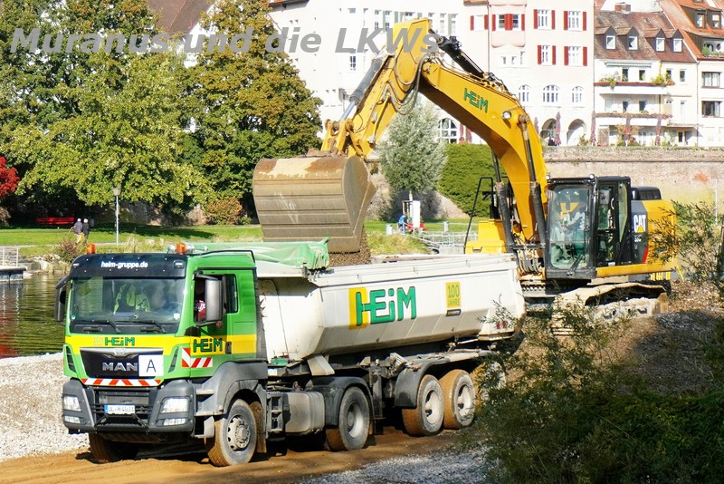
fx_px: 1509
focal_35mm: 75
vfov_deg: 18.2
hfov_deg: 27.0
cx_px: 362
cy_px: 242
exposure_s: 1/4000
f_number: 5.6
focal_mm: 50
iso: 800
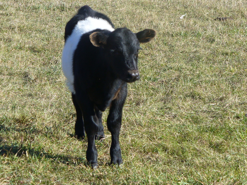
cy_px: 92
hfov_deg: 14.3
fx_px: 985
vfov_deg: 10.7
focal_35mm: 138
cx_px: 124
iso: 80
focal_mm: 22.7
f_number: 3.8
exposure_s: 1/400
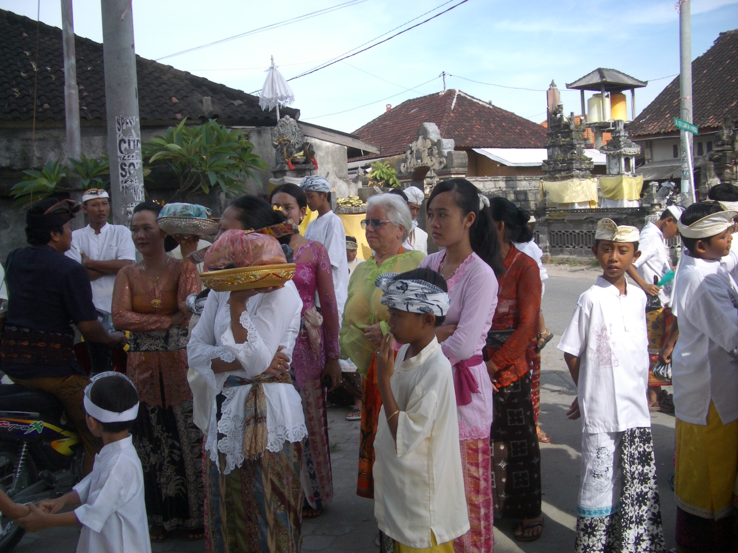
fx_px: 746
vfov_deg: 40.7
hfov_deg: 52.6
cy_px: 276
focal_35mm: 35
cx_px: 369
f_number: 2.6
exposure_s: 1/800
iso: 50
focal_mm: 5.8
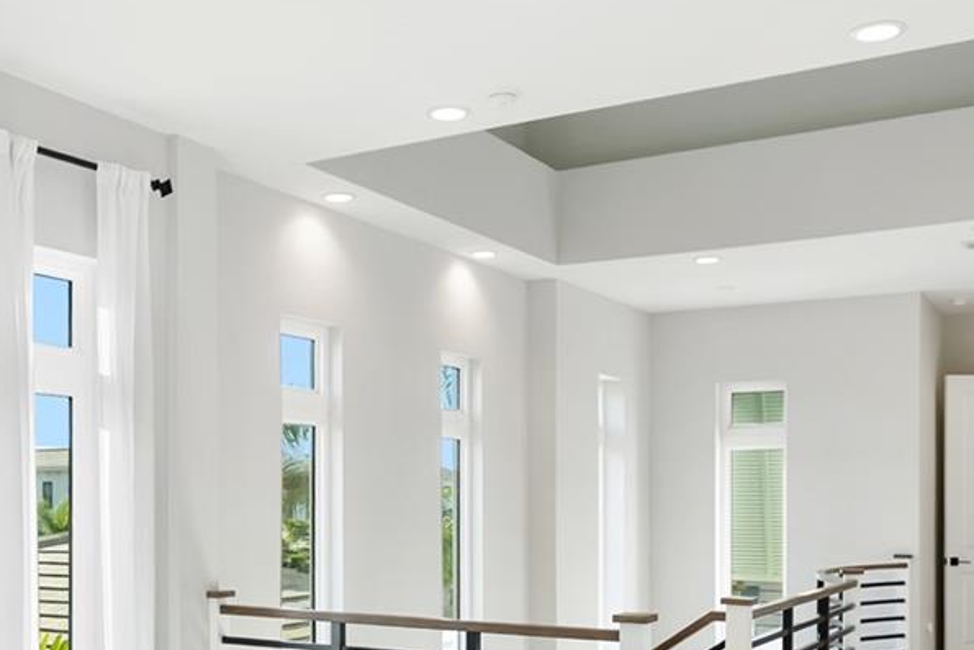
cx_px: 385
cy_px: 576
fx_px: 1164
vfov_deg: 30.0
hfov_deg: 45.2
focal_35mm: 43
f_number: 2.8
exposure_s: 1/400
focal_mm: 16
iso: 160
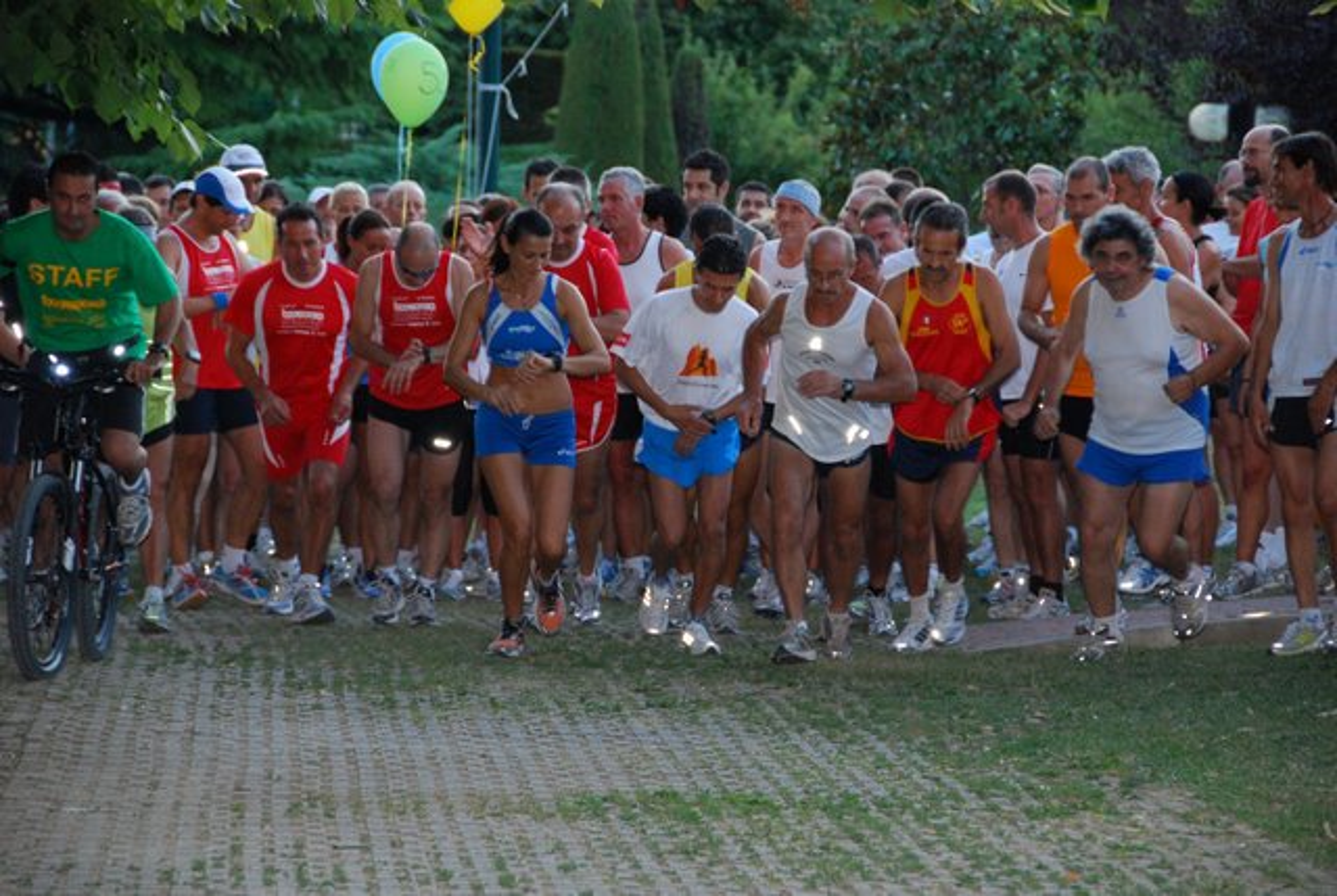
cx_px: 668
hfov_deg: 11.4
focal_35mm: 180
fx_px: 6696
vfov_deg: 7.7
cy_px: 448
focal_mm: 120
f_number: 5.6
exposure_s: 1/60
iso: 800
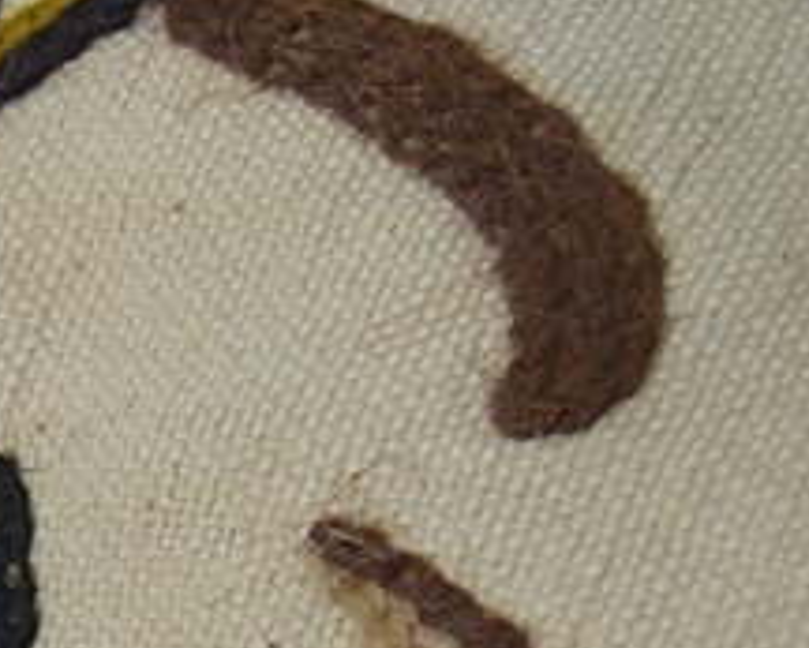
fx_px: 4843
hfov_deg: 9.2
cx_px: -581
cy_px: 1114
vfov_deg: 7.5
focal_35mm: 202
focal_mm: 31
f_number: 4.2
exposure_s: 1/60
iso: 450
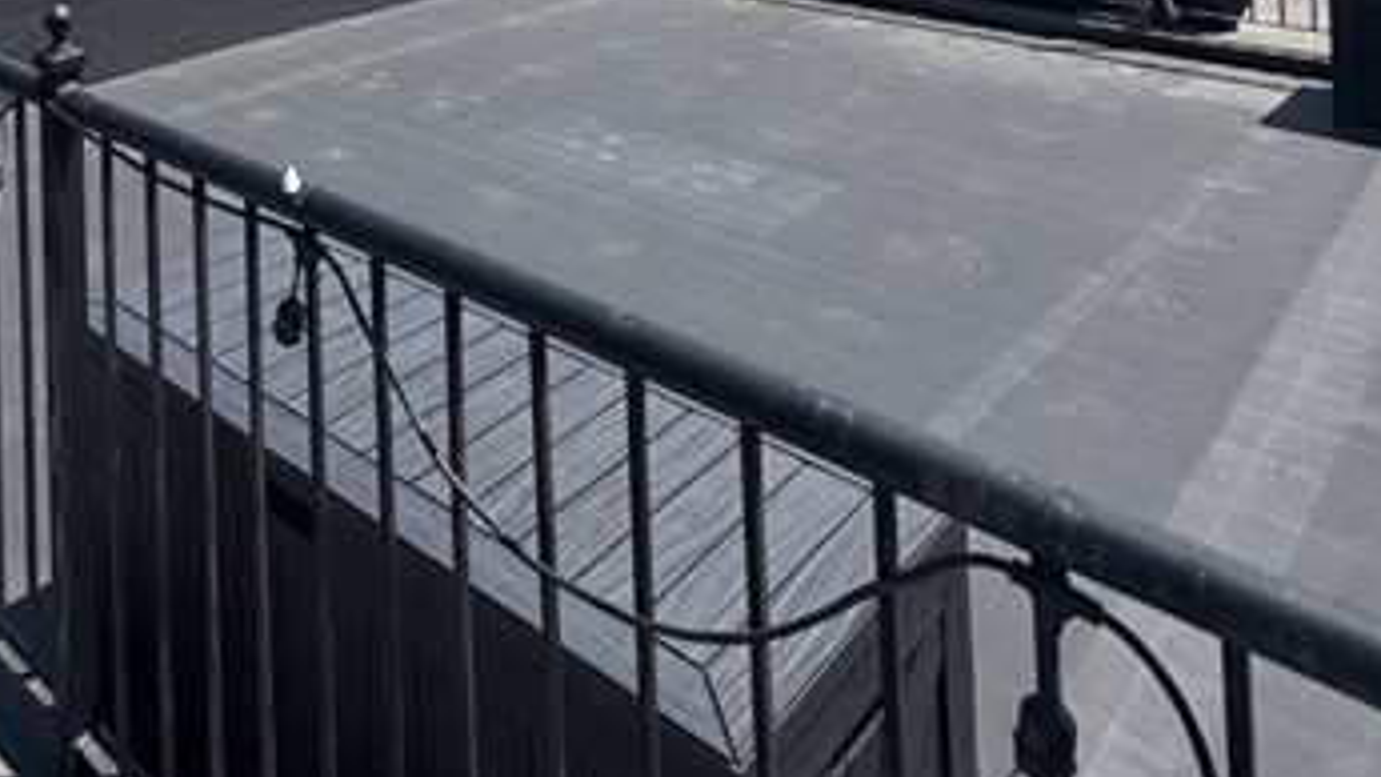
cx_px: 276
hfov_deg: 54.1
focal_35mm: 34
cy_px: -352
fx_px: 1245
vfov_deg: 26.4
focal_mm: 2.22
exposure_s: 1/2028
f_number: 2.2
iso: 50
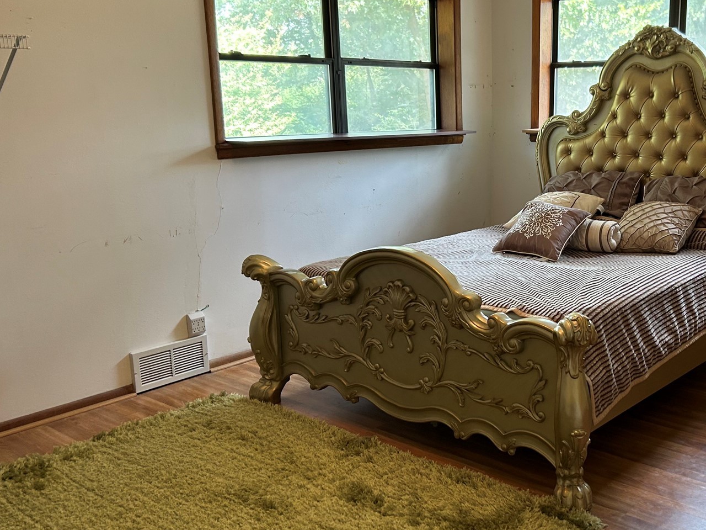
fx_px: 795
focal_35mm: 39
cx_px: 494
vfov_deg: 36.8
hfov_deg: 46.8
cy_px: 270
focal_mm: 5.7
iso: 100
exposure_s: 1/60
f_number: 1.5
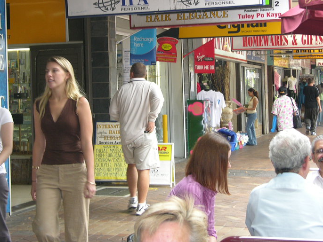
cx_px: 174
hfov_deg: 19.3
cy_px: 66
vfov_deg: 14.5
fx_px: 952
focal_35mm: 102
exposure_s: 1/60.3
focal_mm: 17.8
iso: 100
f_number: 3.3
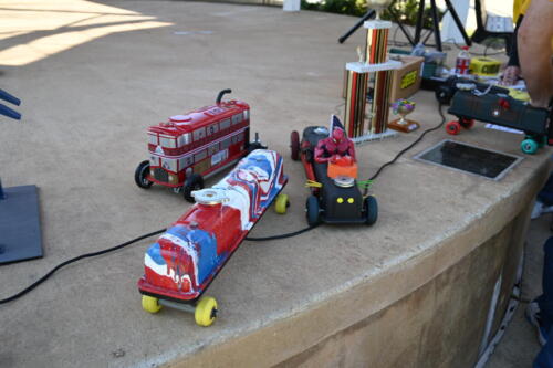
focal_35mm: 33
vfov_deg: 39.9
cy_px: 184
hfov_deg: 57.2
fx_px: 507
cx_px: 276
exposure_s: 1/250
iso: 200
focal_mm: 33
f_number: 5.6
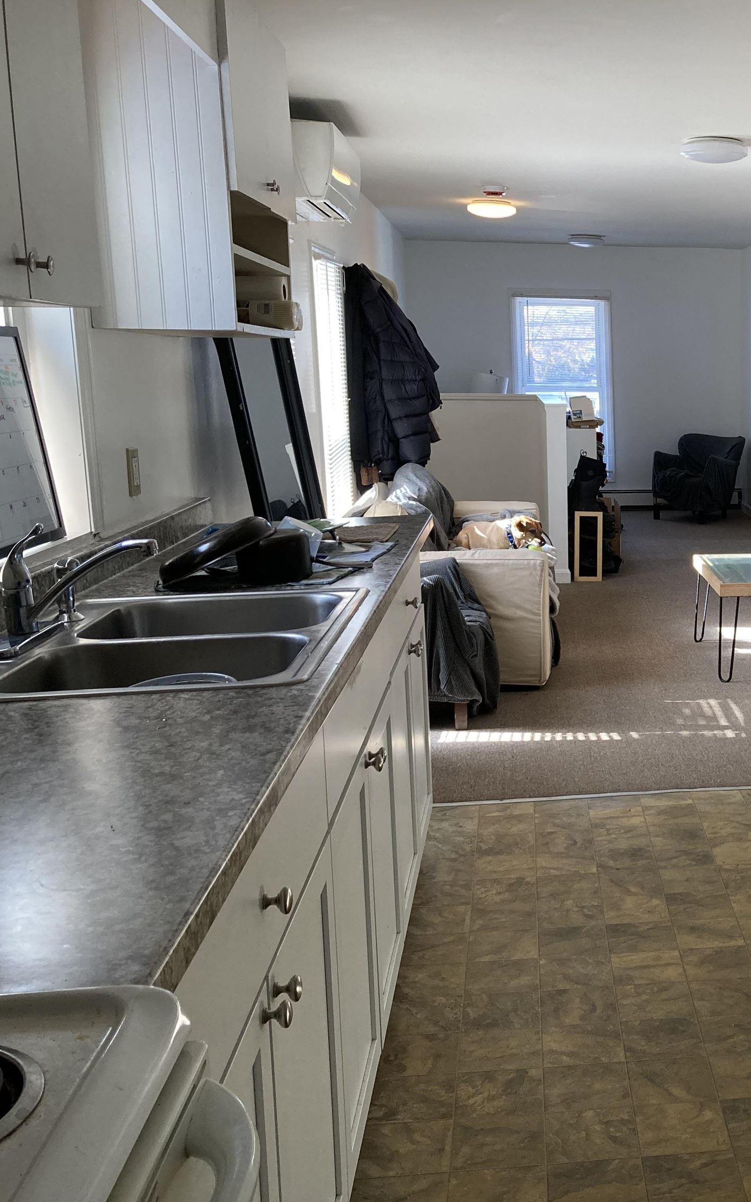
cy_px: 599
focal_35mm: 40
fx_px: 1309
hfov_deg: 29.7
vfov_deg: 49.3
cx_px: 760
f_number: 1.8
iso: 64
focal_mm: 3.99
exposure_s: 1/120
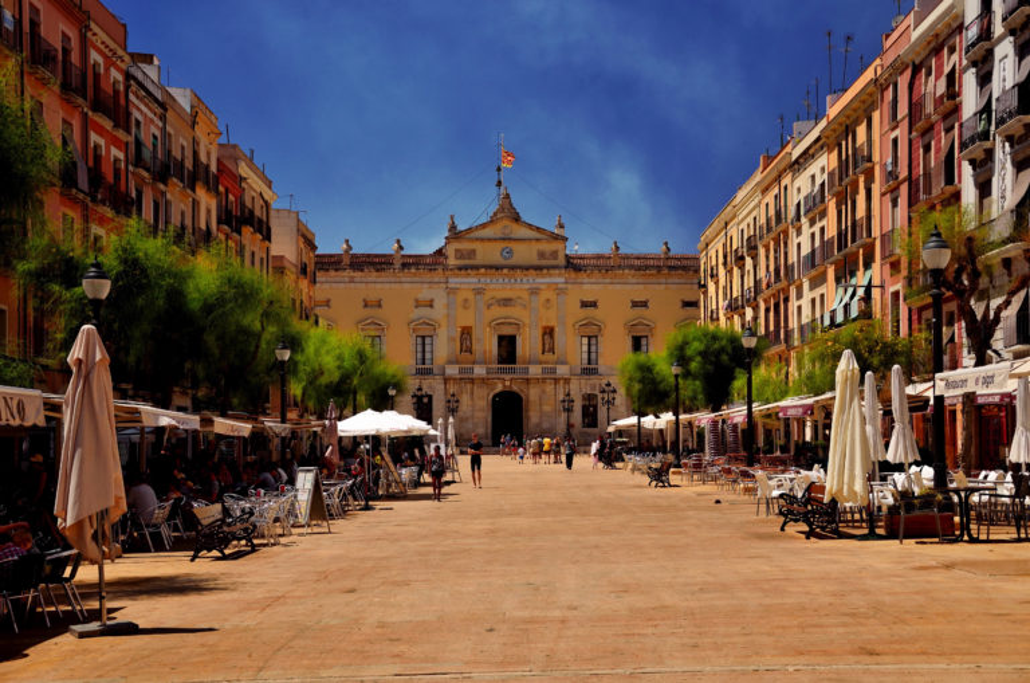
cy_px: 342
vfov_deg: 29.7
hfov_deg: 43.7
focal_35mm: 45
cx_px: 515
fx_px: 1285
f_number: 4.2
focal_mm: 30
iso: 100
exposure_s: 1/500
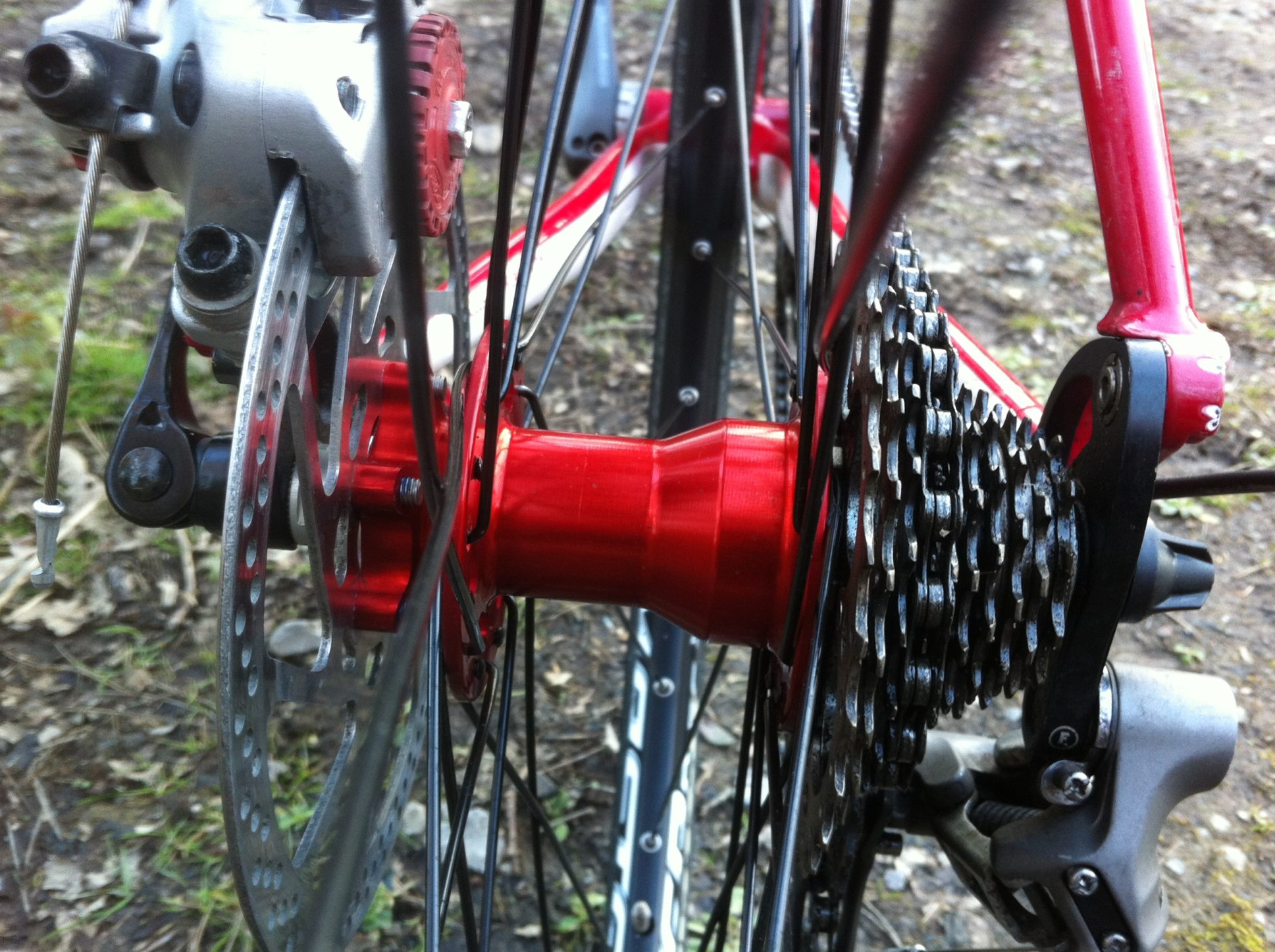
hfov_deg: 50.2
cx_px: 625
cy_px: 463
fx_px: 1361
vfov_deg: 38.6
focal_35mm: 37
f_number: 2.8
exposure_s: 1/15
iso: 100
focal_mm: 3.85
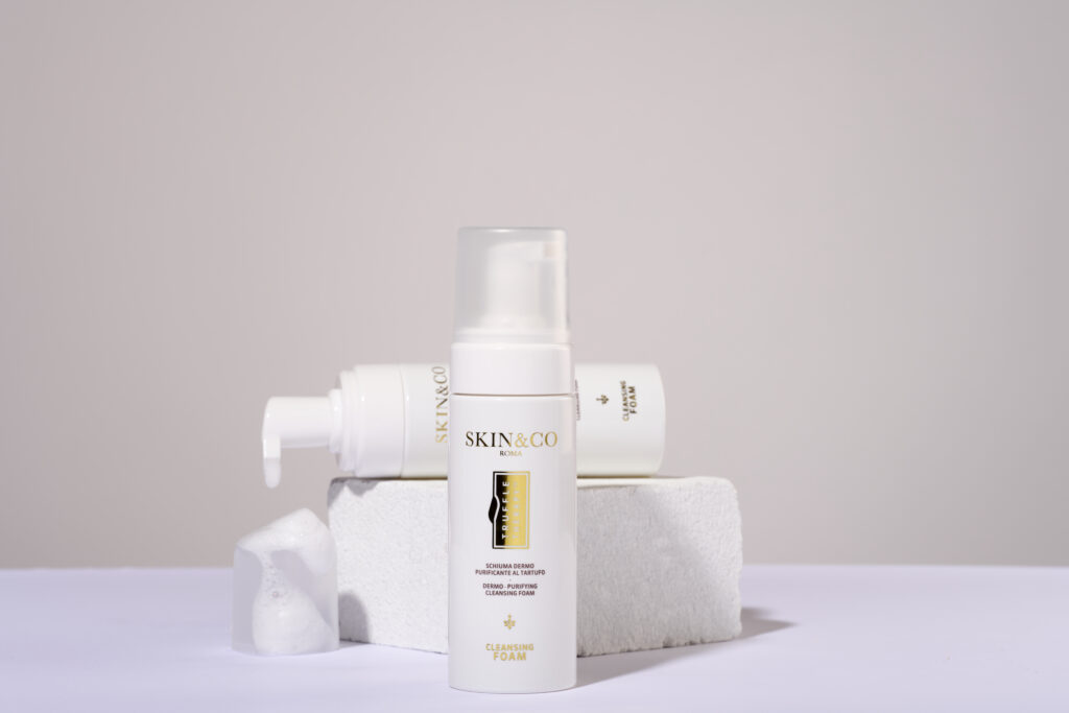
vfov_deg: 13.0
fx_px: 3118
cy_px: 356
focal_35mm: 105
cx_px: 534
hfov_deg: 19.5
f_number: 13
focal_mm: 105
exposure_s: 1/160
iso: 64
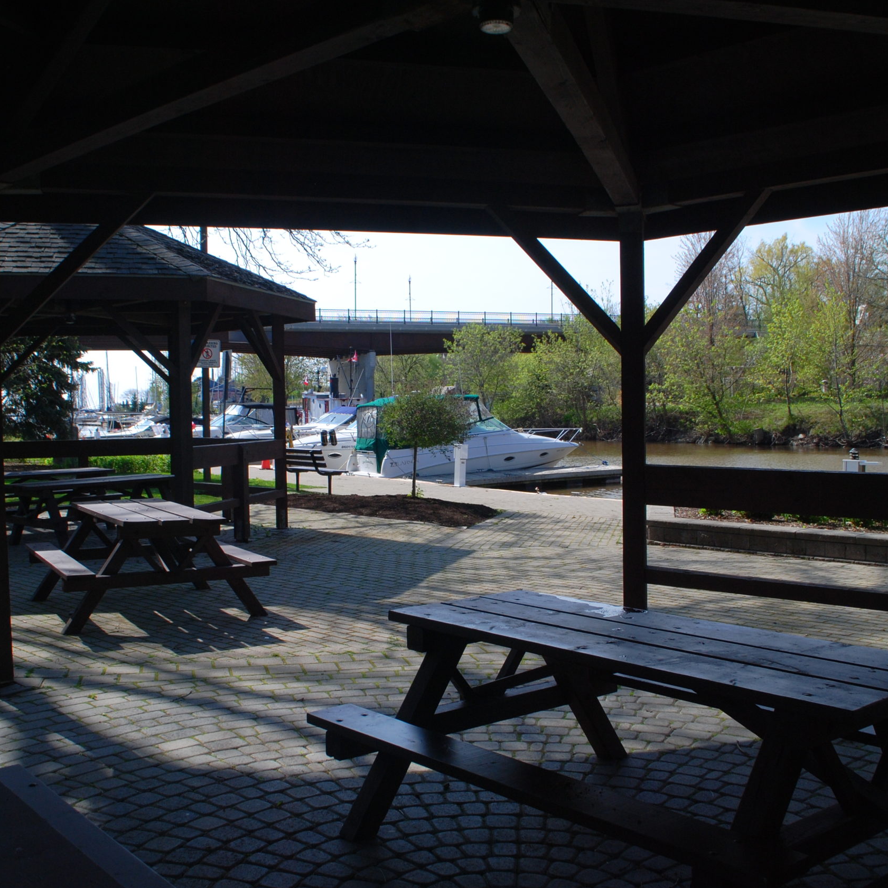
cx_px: 420
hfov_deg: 47.2
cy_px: 443
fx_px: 1016
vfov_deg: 47.2
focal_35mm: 35
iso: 200
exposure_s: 1/250
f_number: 10
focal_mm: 18
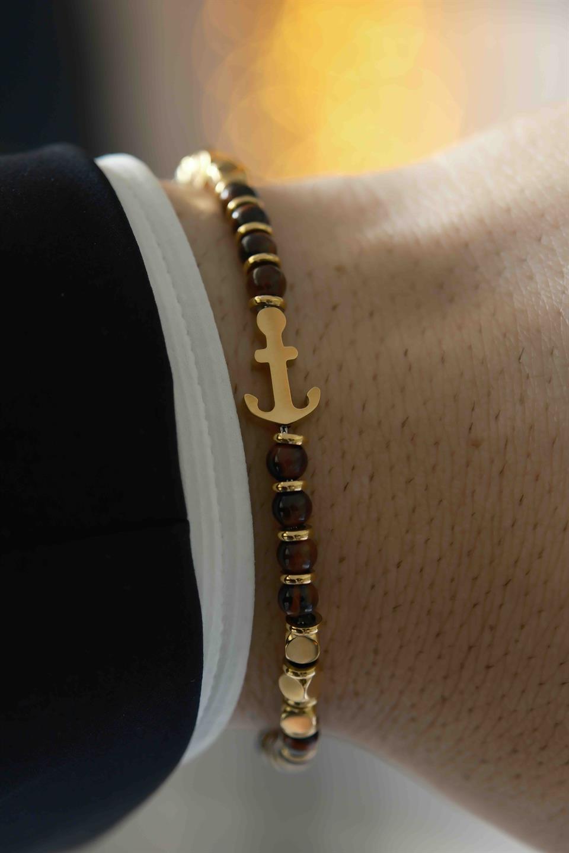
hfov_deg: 11.4
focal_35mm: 120
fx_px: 2845
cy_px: 426
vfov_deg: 17.1
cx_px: 284
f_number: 4
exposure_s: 1/30
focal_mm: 80
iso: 400
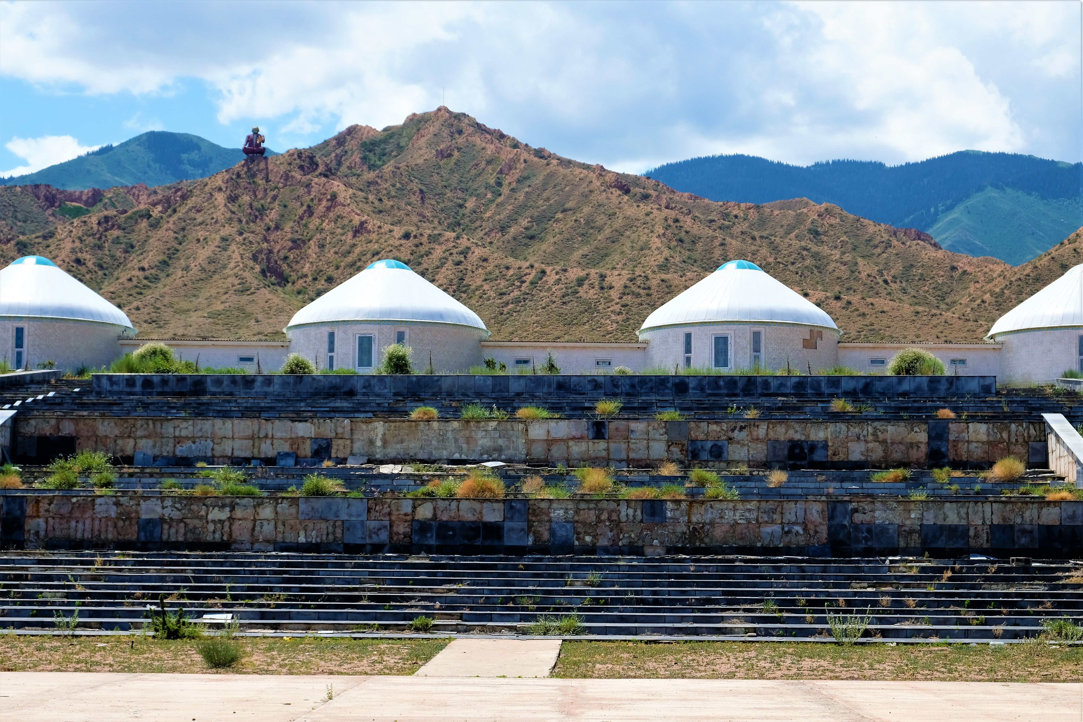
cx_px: 542
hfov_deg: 32.9
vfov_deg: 22.3
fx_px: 1835
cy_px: 361
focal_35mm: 61
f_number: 8
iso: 400
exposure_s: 1/950
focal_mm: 40.7
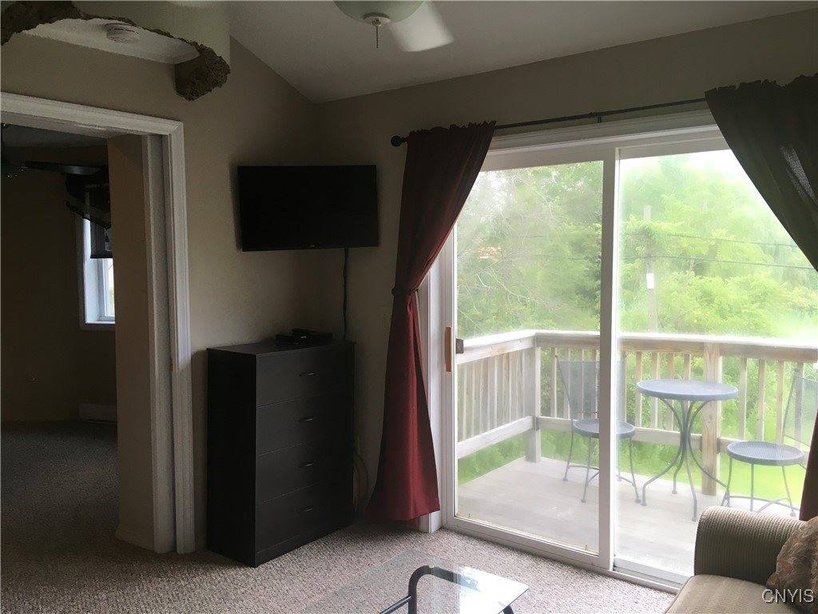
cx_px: 409
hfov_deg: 61.7
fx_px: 685
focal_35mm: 29
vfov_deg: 48.2
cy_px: 307
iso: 25
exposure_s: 1/30
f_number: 2.2
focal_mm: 4.15
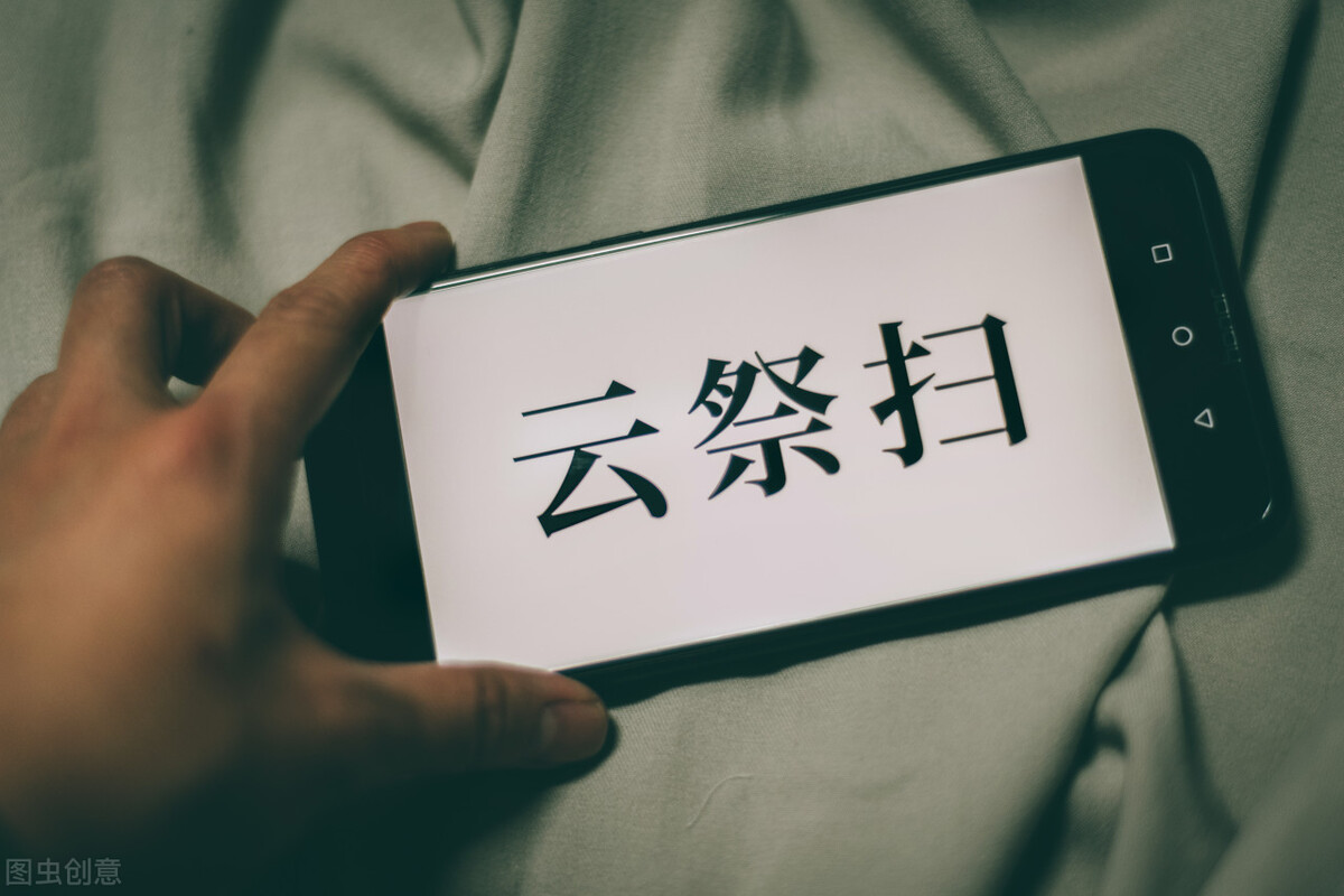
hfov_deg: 39.6
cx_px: 672
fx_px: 1867
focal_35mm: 50
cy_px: 448
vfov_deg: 27.0
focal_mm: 50
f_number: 1.8
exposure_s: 1/100
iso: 1600
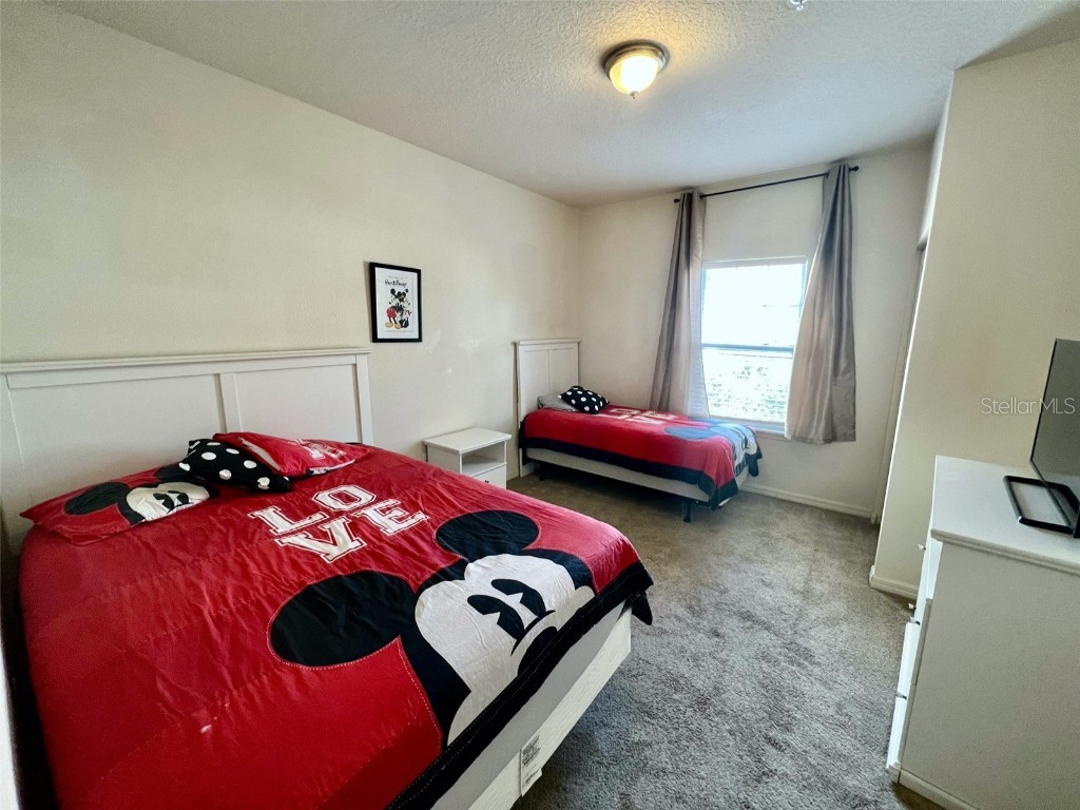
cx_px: 540
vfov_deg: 89.9
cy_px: 405
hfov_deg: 106.2
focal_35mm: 13
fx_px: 406
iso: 160
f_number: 1.8
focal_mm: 1.57
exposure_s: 1/60
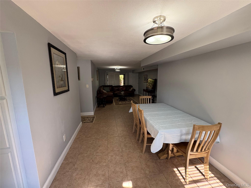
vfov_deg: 85.7
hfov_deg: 102.1
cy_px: 94
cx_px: 126
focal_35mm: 14
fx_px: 102
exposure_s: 1/99
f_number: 2.2
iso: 160
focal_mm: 2.22
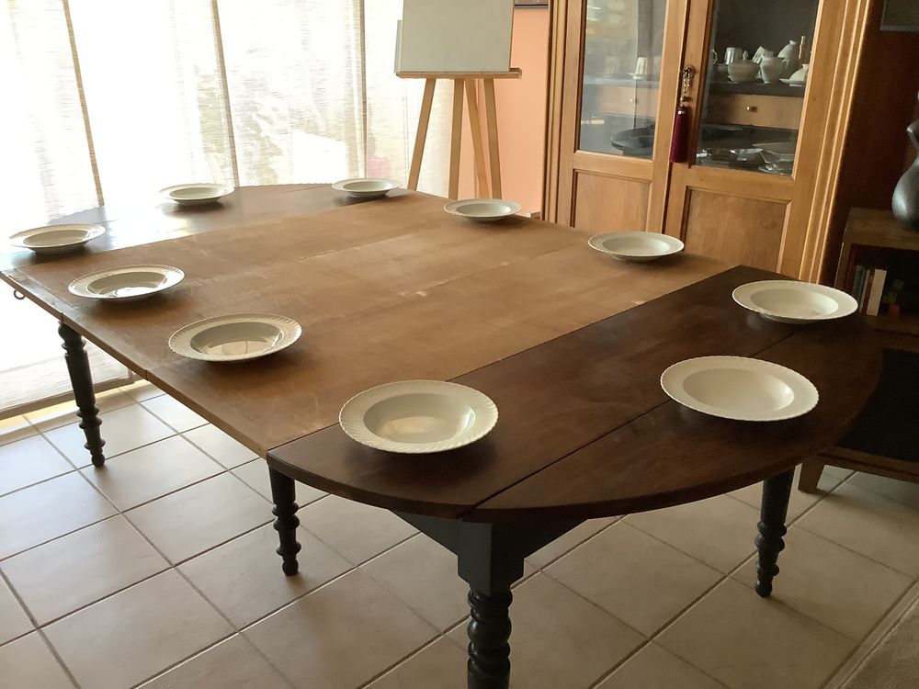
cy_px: 344
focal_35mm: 31
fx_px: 823
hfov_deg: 58.4
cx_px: 460
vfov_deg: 45.4
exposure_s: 1/60
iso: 160
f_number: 2.4
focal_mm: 3.3
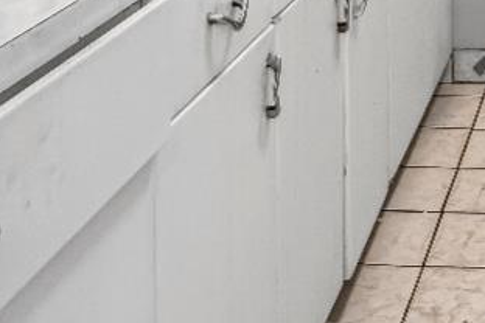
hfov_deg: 24.9
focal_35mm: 72
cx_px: 605
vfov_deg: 15.2
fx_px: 970
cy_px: -328
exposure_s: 1/13
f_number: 8
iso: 320
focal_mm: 10
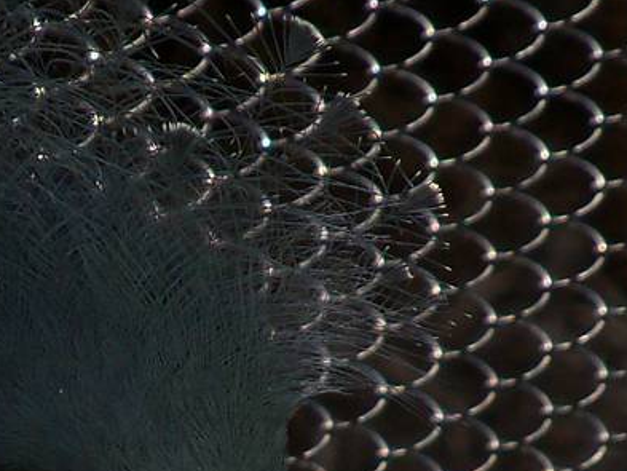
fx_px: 12755
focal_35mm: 704
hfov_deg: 2.8
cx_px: -46
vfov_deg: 2.1
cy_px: 661
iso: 100
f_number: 4.3
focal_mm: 30.5
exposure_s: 1/125
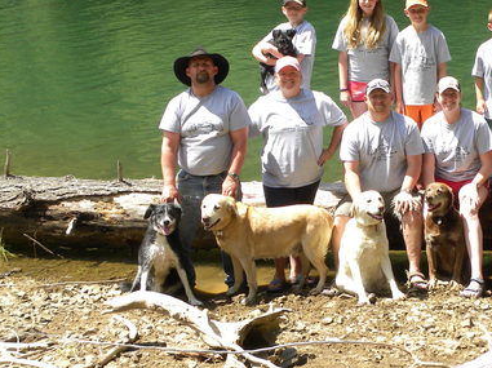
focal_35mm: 70
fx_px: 994
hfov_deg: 27.2
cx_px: 399
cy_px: 80
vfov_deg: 20.8
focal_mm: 6.6
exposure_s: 1/173
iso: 64
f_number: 4.5
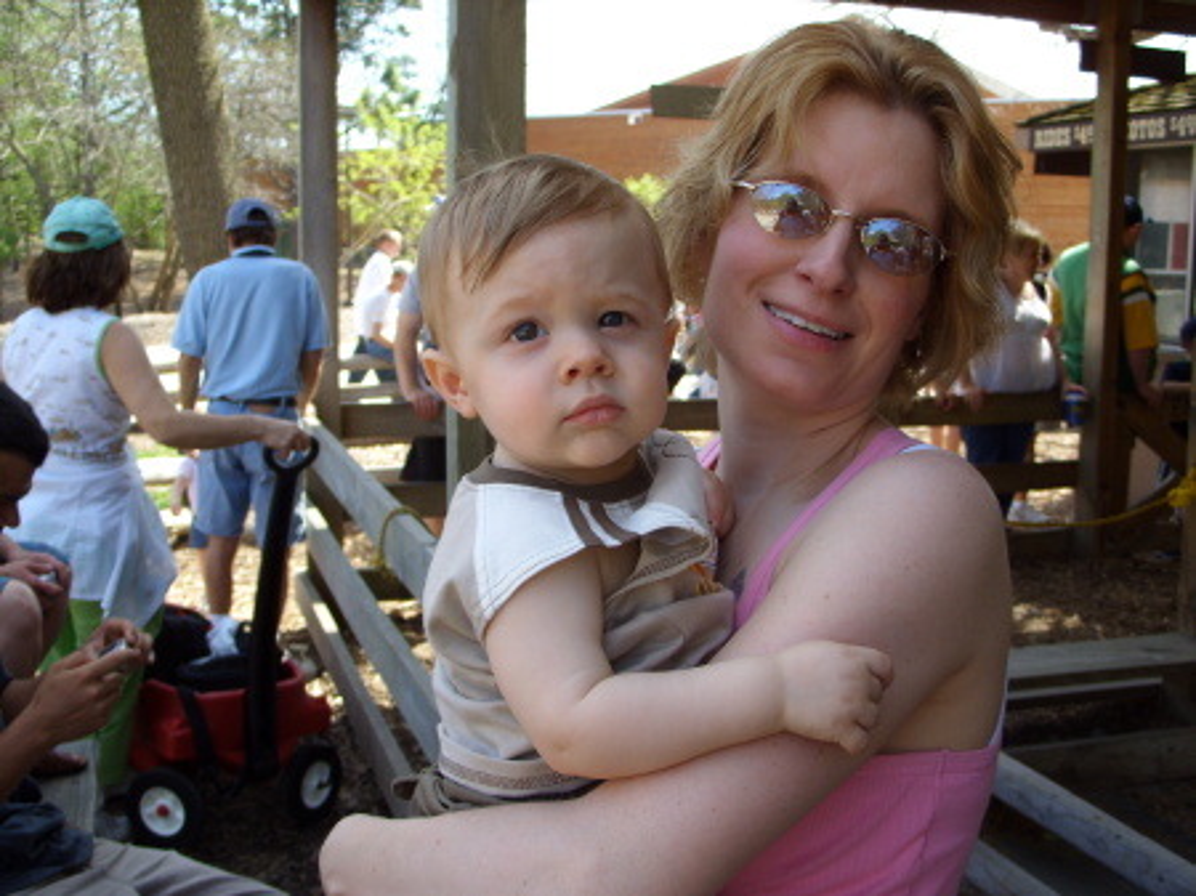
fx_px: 1485
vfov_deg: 33.6
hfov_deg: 43.9
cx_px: 598
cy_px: 448
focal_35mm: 43
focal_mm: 8.86
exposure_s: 1/260
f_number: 2.9
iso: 50
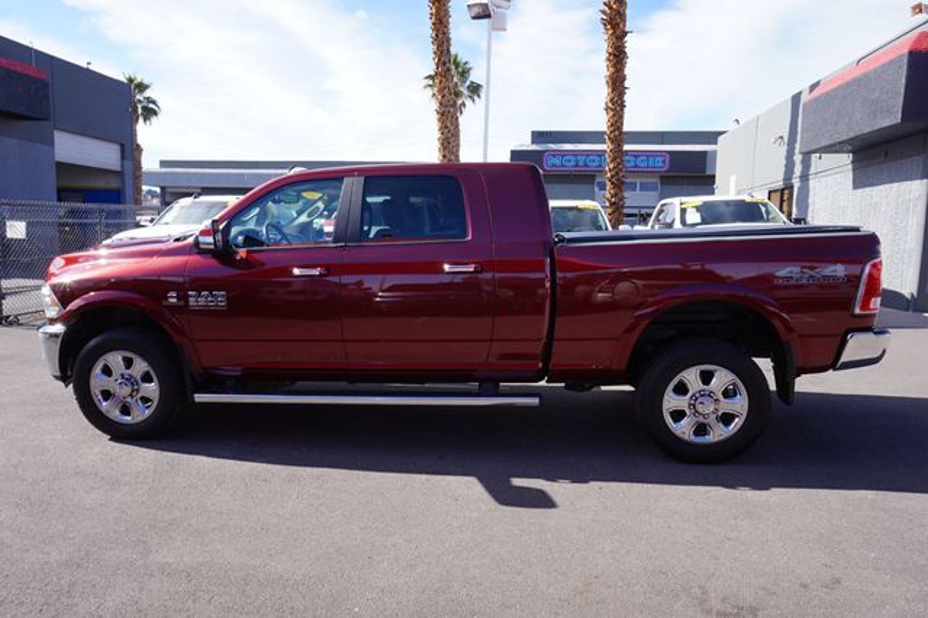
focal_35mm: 24
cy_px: 309
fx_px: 618
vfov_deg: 53.1
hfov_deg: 73.8
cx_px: 464
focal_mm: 16
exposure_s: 1/80
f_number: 10
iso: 100
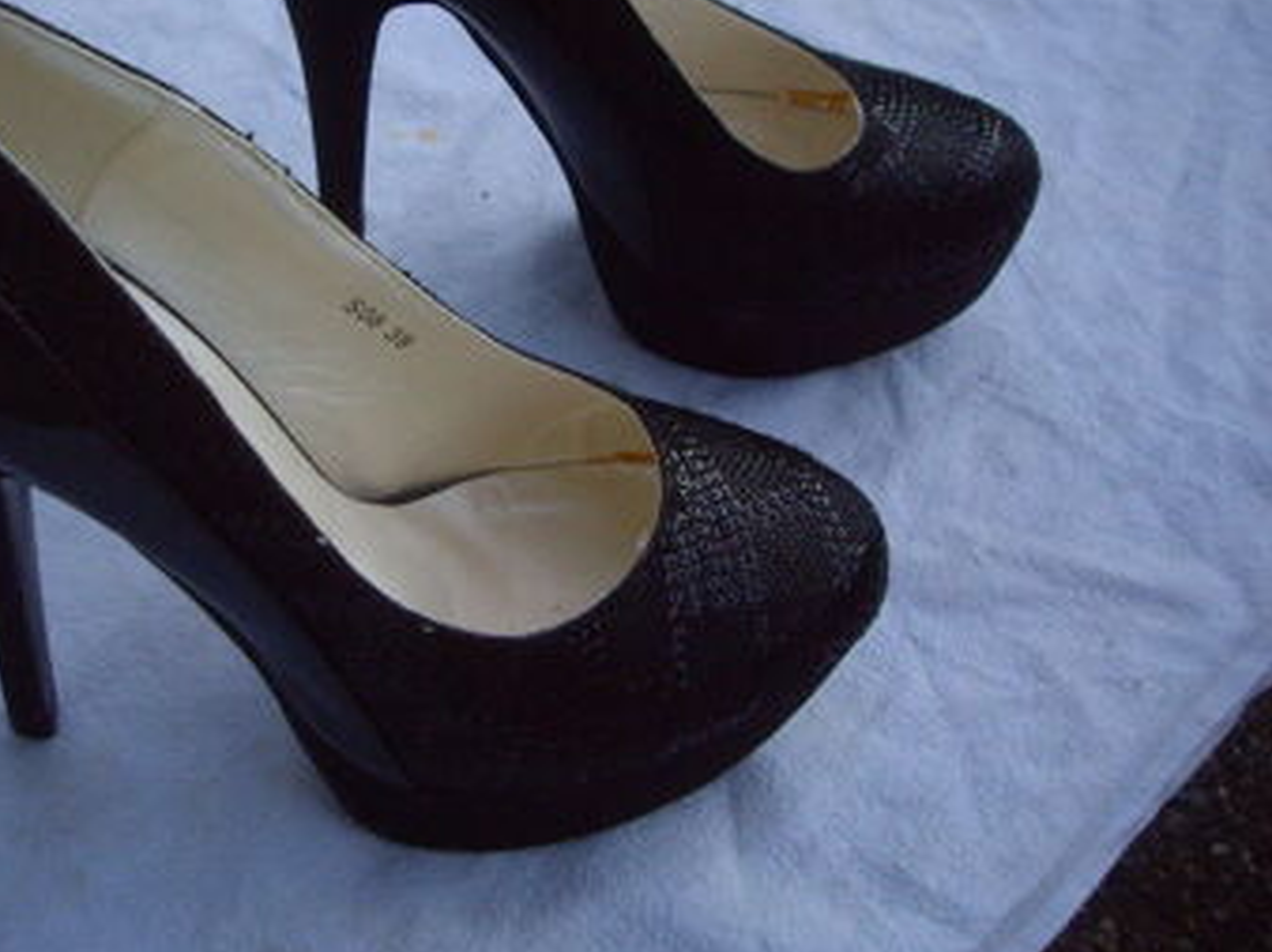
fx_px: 1983
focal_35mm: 54
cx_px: 376
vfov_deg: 26.8
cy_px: 316
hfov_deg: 35.1
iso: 200
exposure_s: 1/30
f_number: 2.7
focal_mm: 6.2
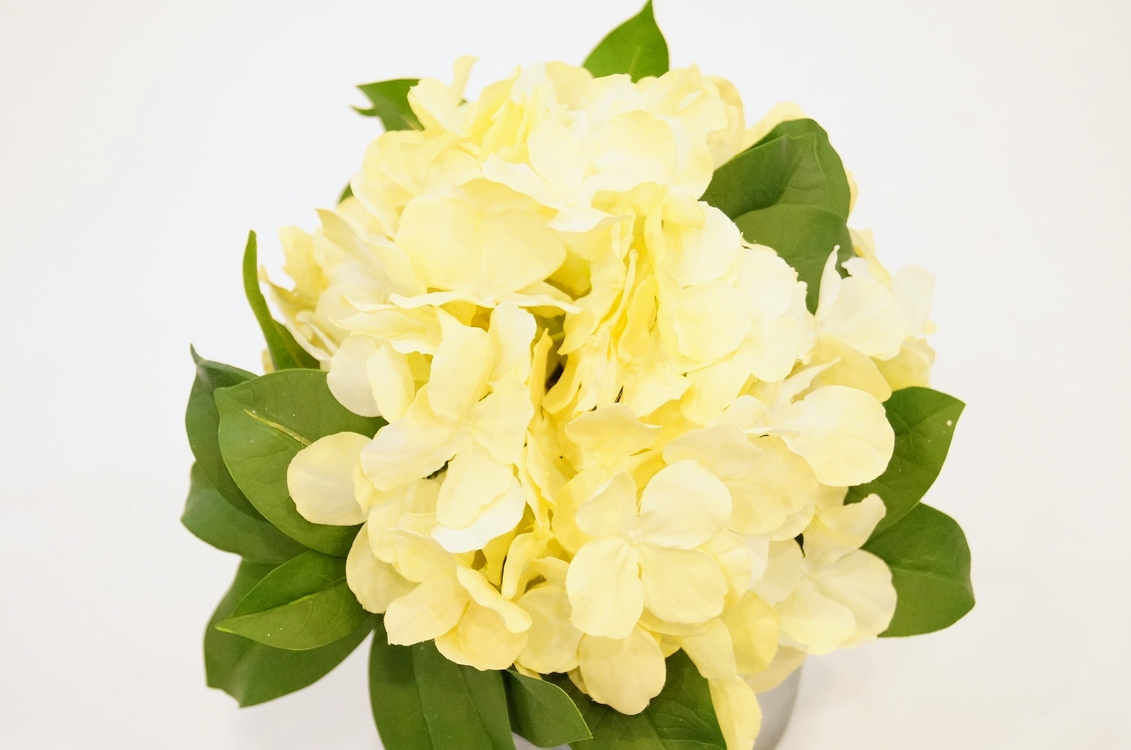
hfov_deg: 37.2
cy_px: 372
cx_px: 570
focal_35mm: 54
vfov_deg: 25.2
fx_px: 1678
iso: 2500
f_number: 4.5
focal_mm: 35
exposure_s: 1/60
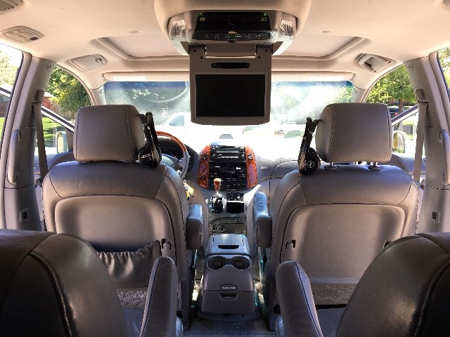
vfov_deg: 48.2
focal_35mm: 29
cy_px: 168
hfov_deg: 61.7
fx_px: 377
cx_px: 225
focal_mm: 4.15
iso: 25
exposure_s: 1/120
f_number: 2.2
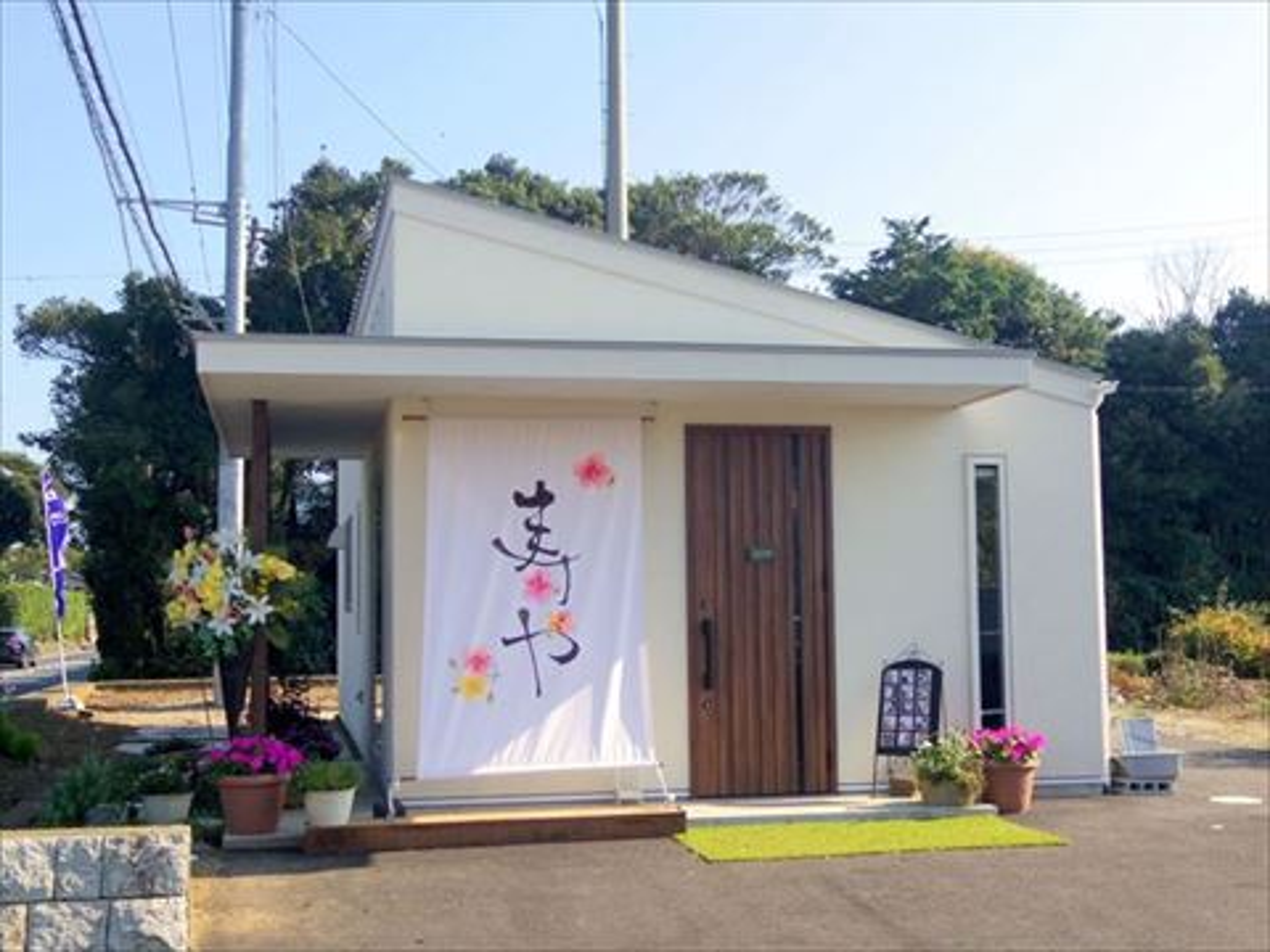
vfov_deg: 30.9
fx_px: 1724
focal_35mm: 47
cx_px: 635
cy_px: 476
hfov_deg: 40.4
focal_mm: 8.5
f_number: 3.2
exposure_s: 1/320
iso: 125
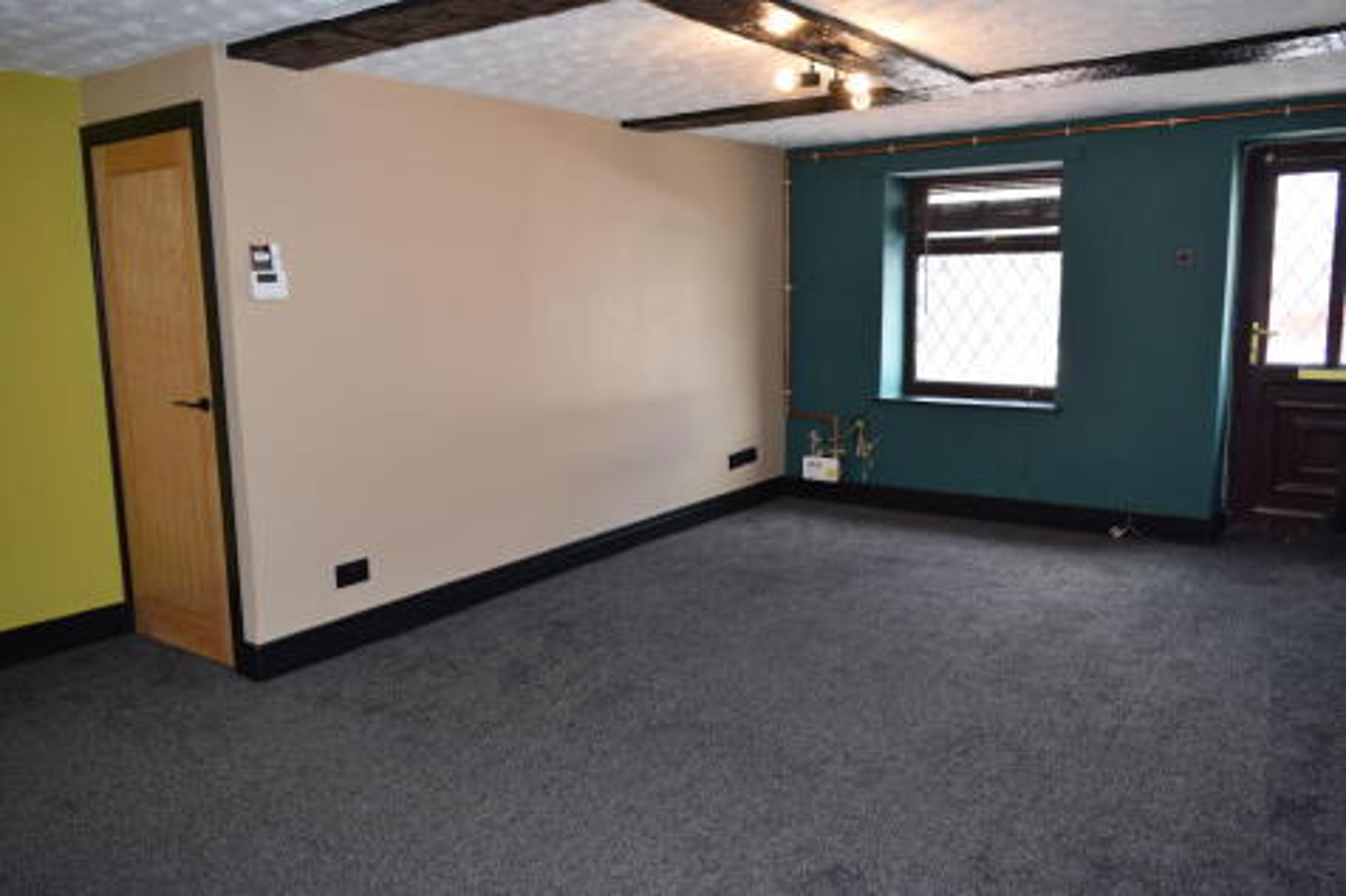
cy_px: 448
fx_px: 1009
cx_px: 673
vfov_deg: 47.9
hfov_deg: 67.4
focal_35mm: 27
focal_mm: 18
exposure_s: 1/125
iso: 800
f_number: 5.6
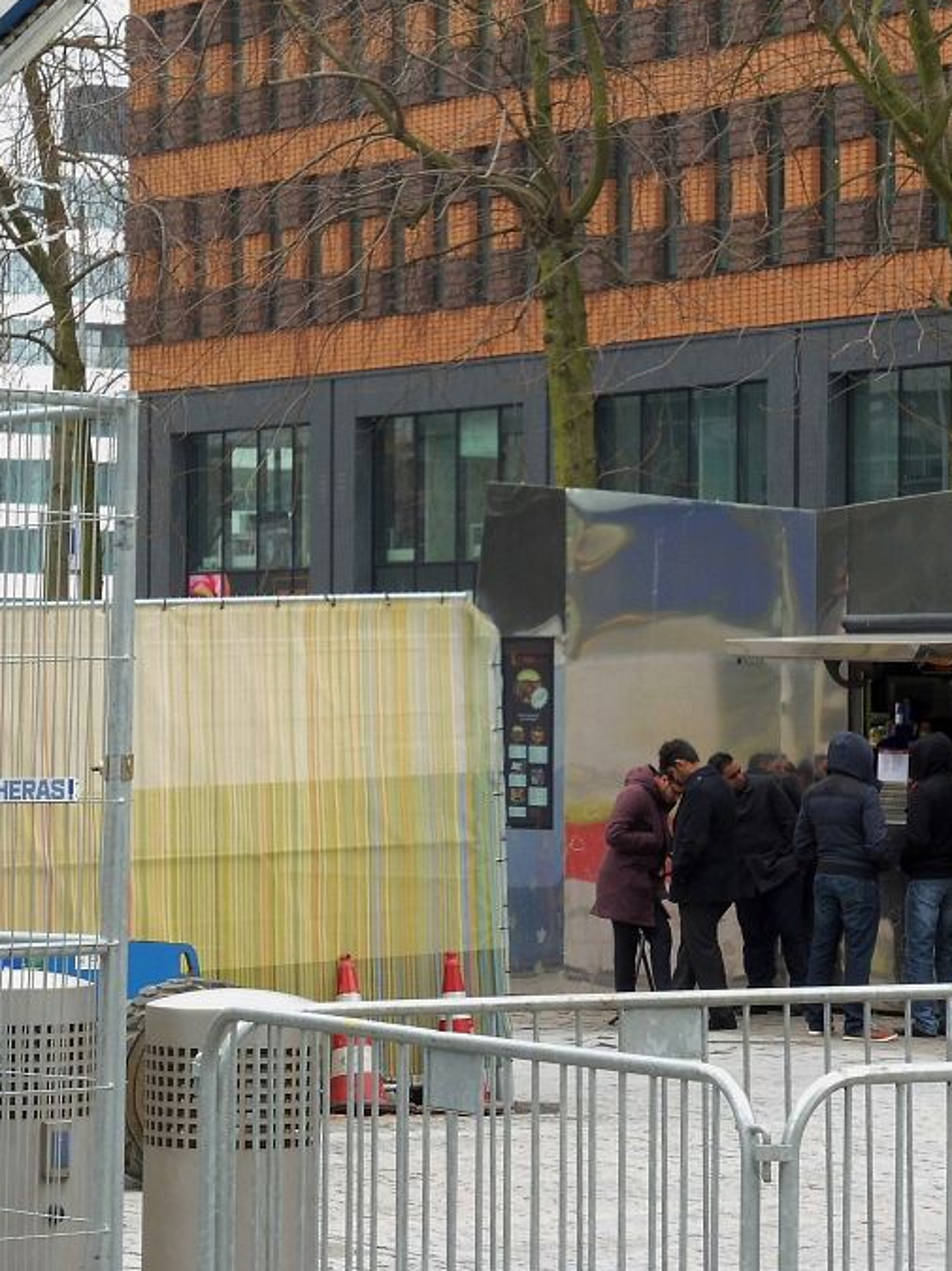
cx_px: 496
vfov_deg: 12.7
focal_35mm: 155
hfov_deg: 9.6
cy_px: 551
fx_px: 5687
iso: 100
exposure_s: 1/100
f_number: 5.3
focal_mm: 18.2
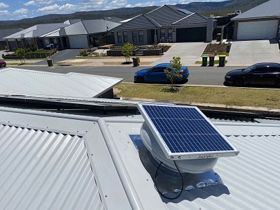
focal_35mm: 26
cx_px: 140
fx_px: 210
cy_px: 105
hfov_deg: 67.3
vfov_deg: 53.1
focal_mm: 4.25
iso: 32
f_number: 1.8
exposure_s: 1/7194
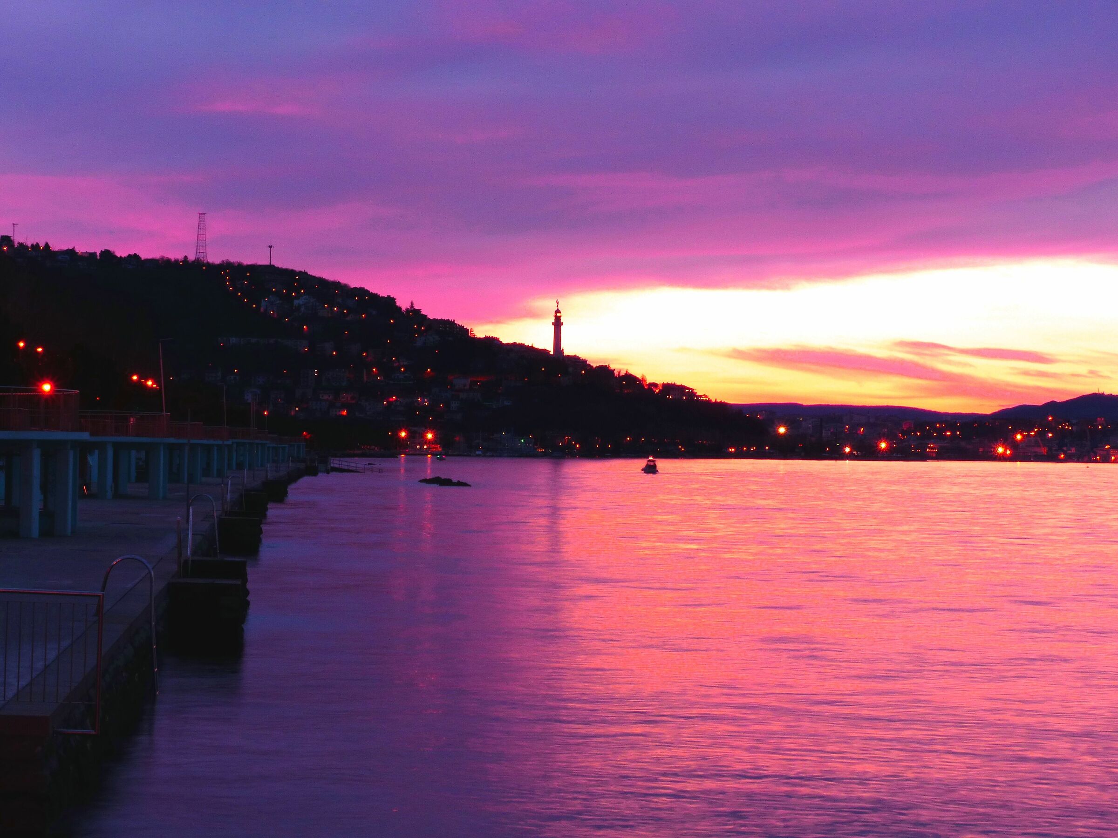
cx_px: 559
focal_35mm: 91
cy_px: 419
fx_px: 2939
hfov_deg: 21.5
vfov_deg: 16.2
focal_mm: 16.4
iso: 100
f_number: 8
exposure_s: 1.6
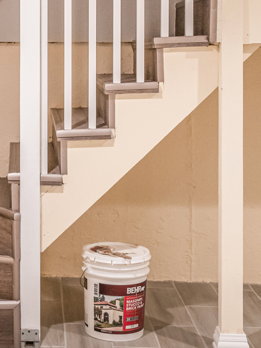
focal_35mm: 83
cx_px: 13
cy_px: 116
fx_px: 834
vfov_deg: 23.5
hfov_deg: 17.4
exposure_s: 1/160
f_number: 4.5
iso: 2000
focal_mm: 29
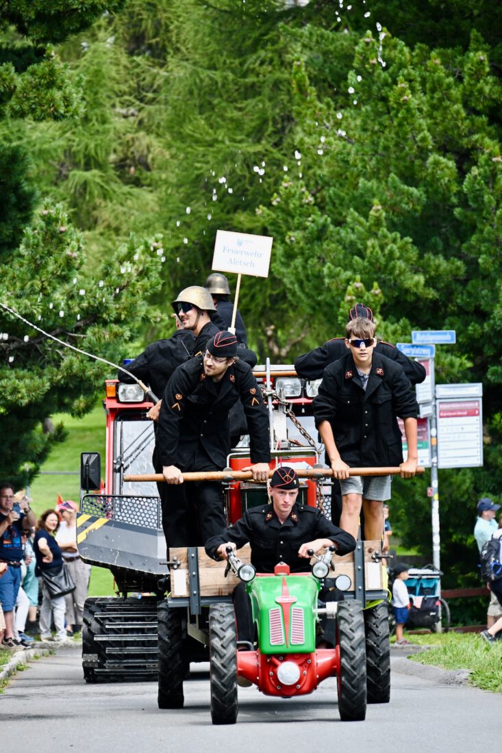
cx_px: 251
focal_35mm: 200
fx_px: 4184
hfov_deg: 6.9
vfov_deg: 10.3
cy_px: 376
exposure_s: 1/250
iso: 160
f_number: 6.3
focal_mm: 200
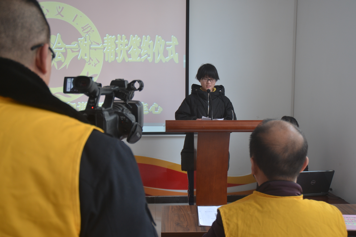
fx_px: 400
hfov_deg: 47.9
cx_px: 178
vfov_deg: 33.0
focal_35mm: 40
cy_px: 118
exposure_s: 1/60
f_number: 3.8
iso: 450
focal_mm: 27
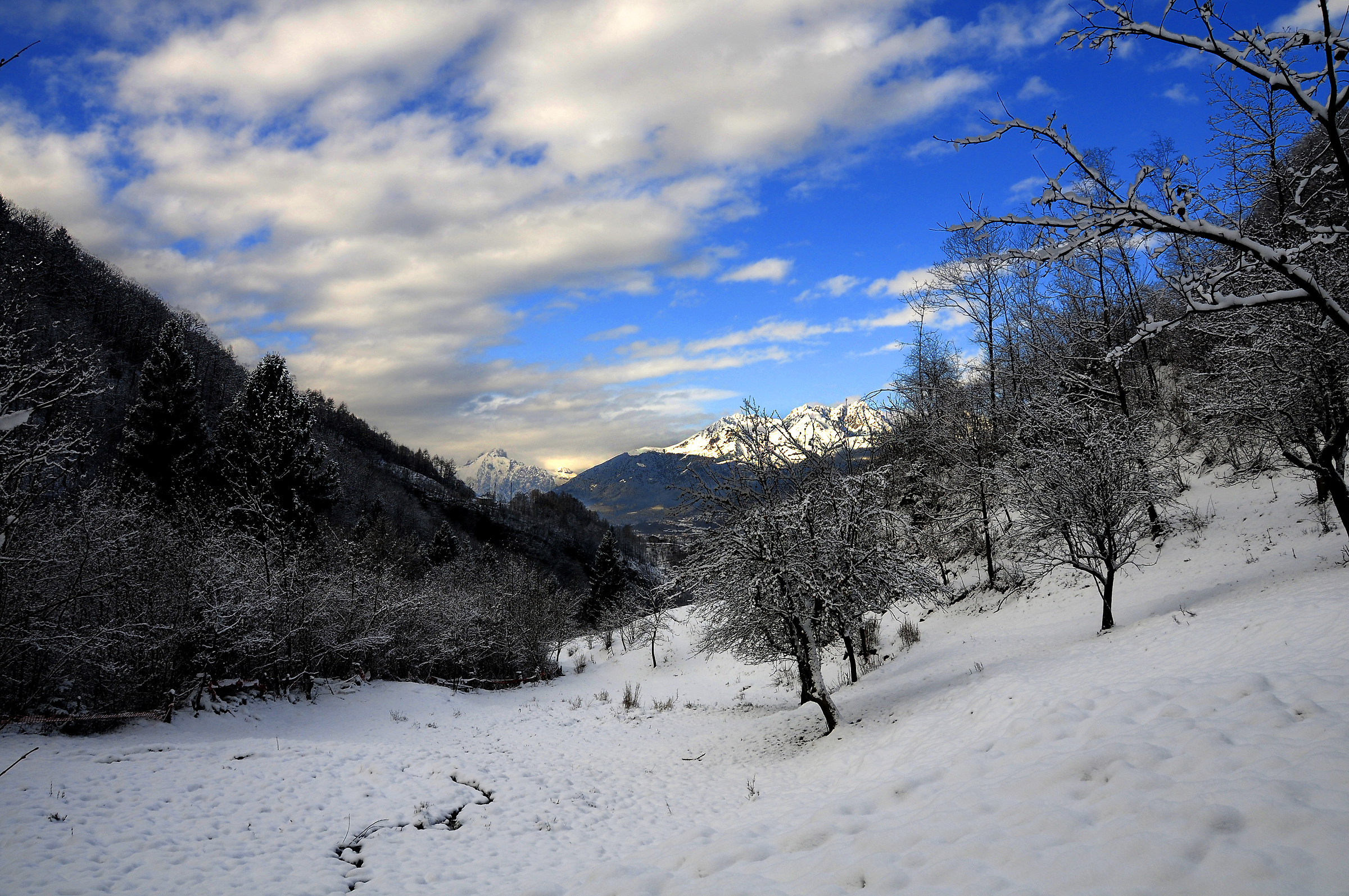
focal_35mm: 27
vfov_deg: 47.8
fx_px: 1011
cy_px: 448
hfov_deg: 67.4
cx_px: 674
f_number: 9
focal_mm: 18
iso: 200
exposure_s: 1/320
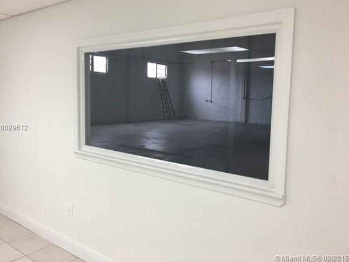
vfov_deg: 46.8
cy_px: 128
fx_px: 302
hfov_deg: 60.0
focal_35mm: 30
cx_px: 170
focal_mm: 4.15
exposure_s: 1/30
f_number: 2.2
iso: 32
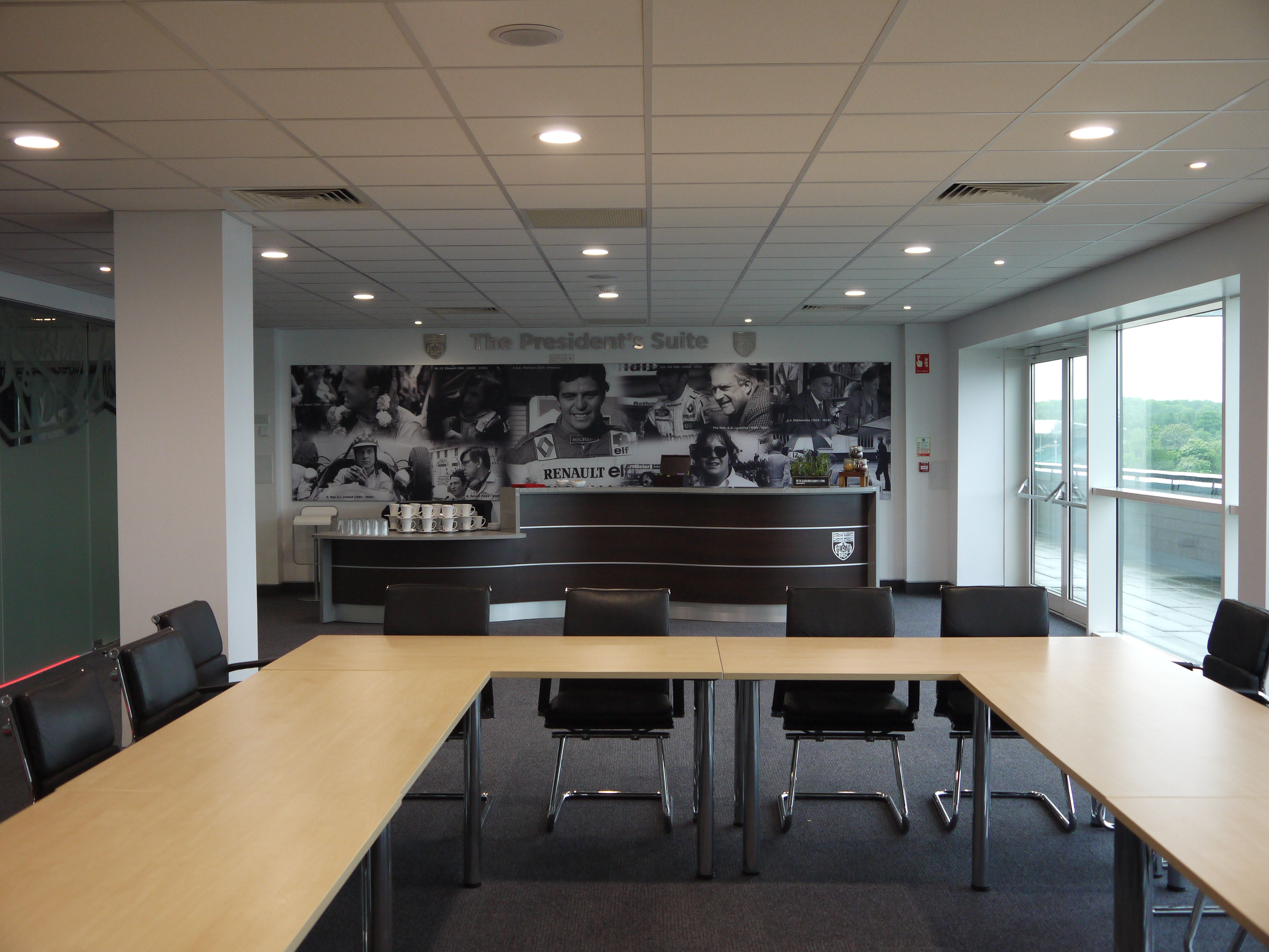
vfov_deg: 37.7
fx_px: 1393
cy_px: 476
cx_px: 634
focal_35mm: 38
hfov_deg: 49.0
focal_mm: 19
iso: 400
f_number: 4.2
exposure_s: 1/60
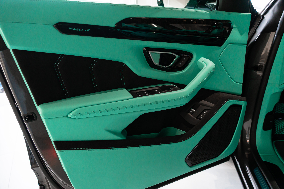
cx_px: 142
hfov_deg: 73.7
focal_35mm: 24
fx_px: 189
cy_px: 94
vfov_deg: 53.1
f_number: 5
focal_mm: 24
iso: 1600
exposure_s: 1/200
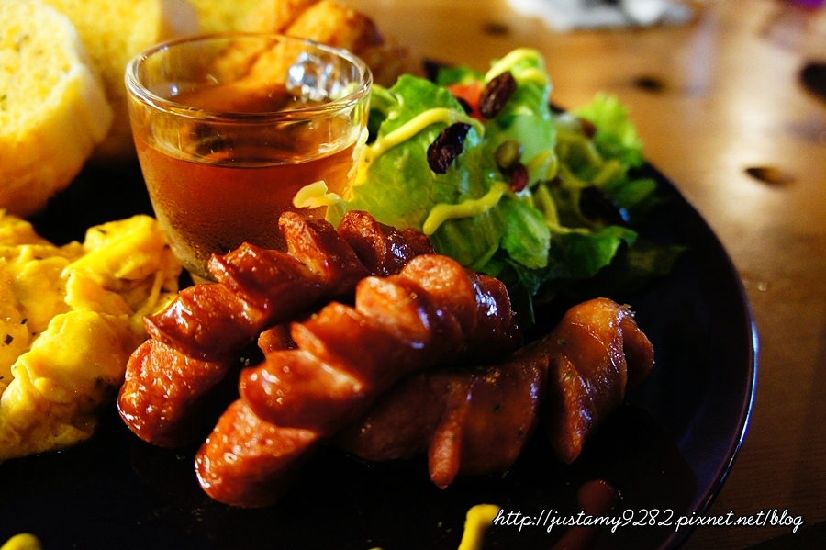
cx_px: 413
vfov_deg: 43.6
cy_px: 275
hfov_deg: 62.0
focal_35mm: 30
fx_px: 688
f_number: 4
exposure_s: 1/20
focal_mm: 20
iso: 1600
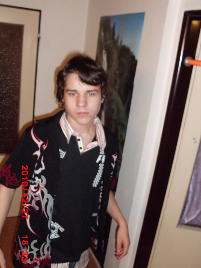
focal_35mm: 36
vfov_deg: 51.4
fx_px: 279
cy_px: 134
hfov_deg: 39.7
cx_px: 100
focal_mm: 6.3
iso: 400
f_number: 2.9
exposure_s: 1/60
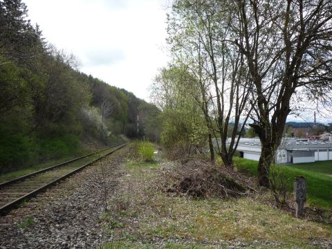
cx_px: 166
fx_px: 307
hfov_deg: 56.8
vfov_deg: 44.2
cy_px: 124
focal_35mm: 32
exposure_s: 1/320
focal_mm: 5.2
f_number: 4
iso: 100
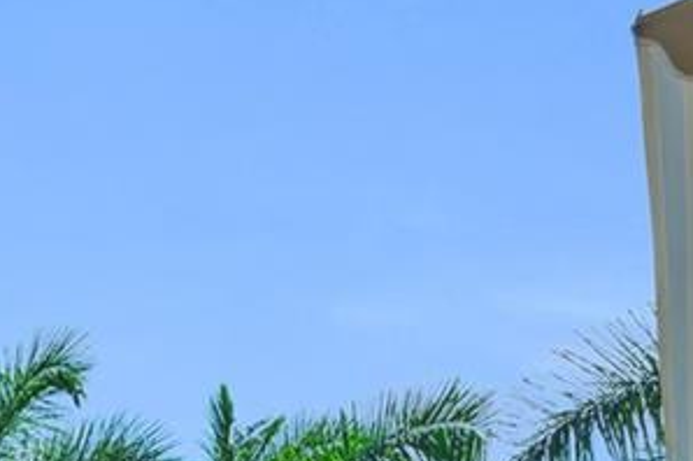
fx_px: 1654
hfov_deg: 16.9
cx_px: -730
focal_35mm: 86
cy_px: 1157
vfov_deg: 12.1
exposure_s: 1/400
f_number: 9
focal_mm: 16
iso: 200
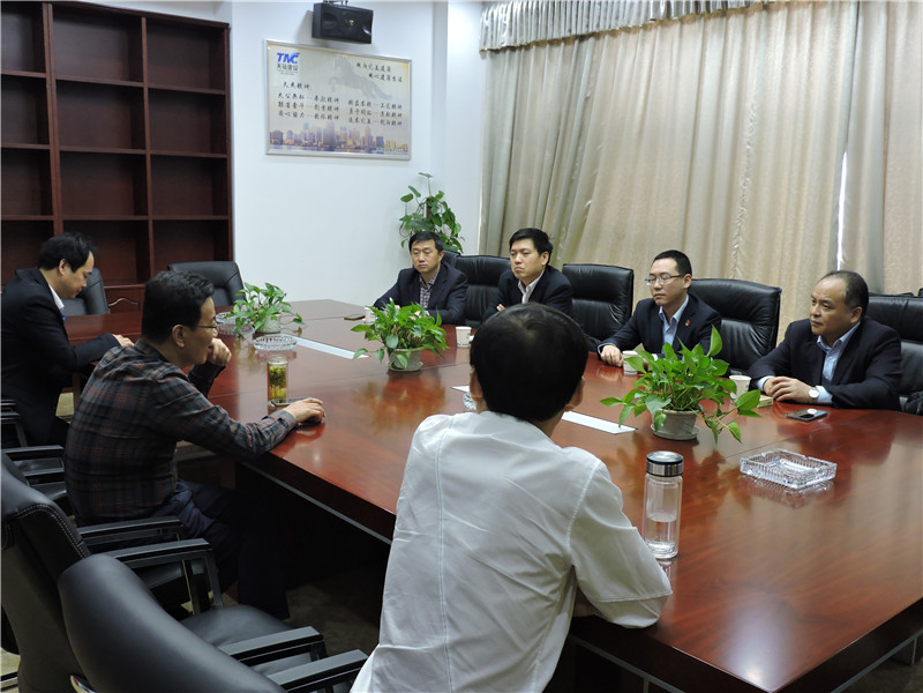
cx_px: 462
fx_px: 880
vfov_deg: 42.9
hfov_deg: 55.4
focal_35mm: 33
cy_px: 346
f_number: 3.2
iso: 400
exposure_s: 1/20
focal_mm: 5.9
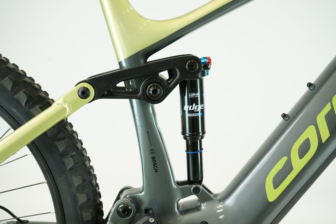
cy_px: 112
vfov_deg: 31.2
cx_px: 168
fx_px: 401
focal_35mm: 43
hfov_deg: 45.4
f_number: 6.3
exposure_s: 1/200
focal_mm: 43
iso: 2500
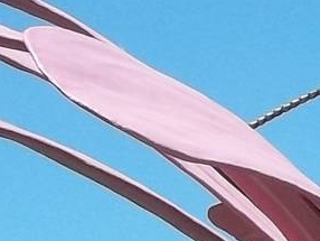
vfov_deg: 8.1
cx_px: 603
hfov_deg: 10.3
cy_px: 373
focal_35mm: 179
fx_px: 1656
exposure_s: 1/320
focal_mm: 5.7
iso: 80
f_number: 5.5
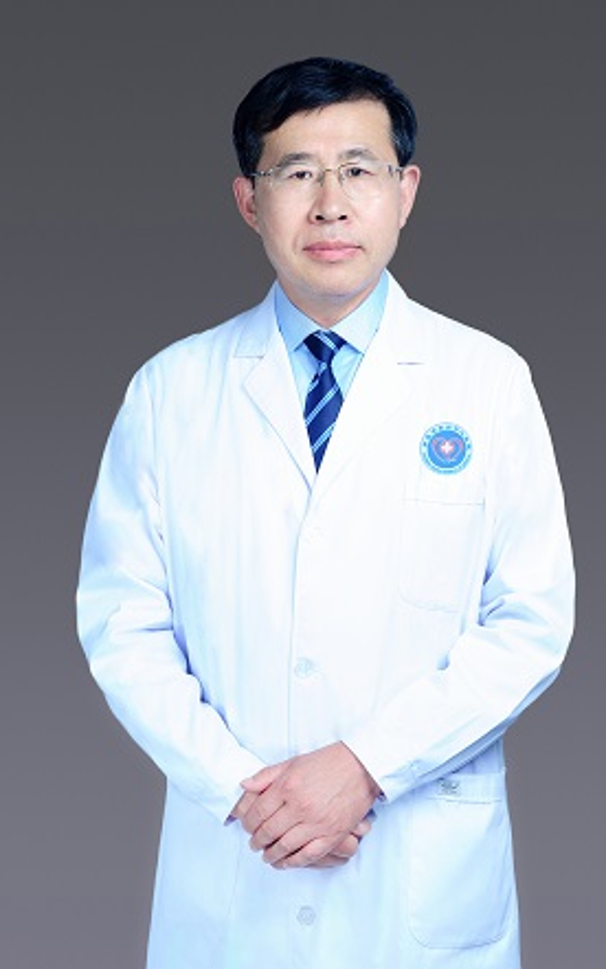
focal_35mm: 52
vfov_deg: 38.9
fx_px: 1373
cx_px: 323
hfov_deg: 24.9
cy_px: 477
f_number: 9
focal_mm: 50
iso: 200
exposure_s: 1/160
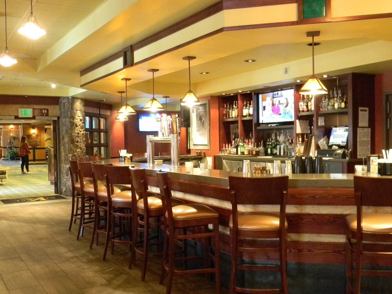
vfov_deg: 38.7
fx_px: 419
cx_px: 196
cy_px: 149
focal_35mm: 37
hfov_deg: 50.1
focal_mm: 6.4
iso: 800
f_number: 3.7
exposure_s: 1/11
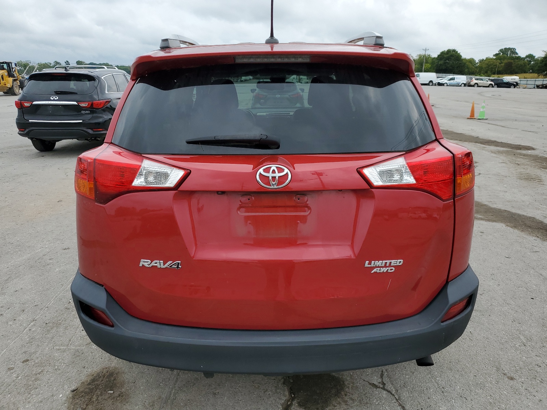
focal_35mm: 26
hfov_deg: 67.3
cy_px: 205
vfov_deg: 53.1
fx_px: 411
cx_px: 274
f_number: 1.5
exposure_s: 1/1429
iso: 50
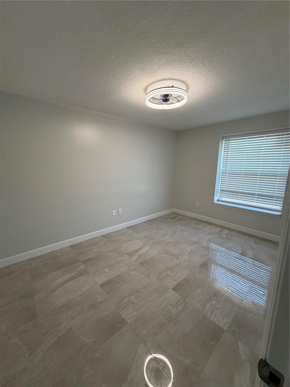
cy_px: 194
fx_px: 156
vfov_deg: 102.1
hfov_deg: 85.7
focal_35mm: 14
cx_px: 145
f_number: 2.2
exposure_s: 1/120
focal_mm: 2.22
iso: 160
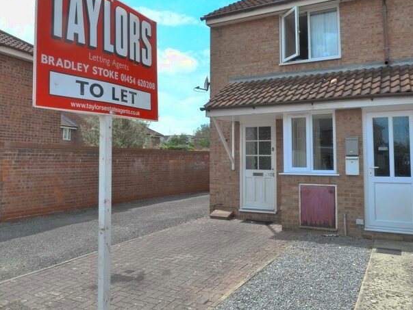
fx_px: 346
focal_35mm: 29
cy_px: 131
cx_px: 206
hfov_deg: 61.6
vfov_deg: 48.1
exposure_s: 1/400
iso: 400
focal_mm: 4.1
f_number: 4.5
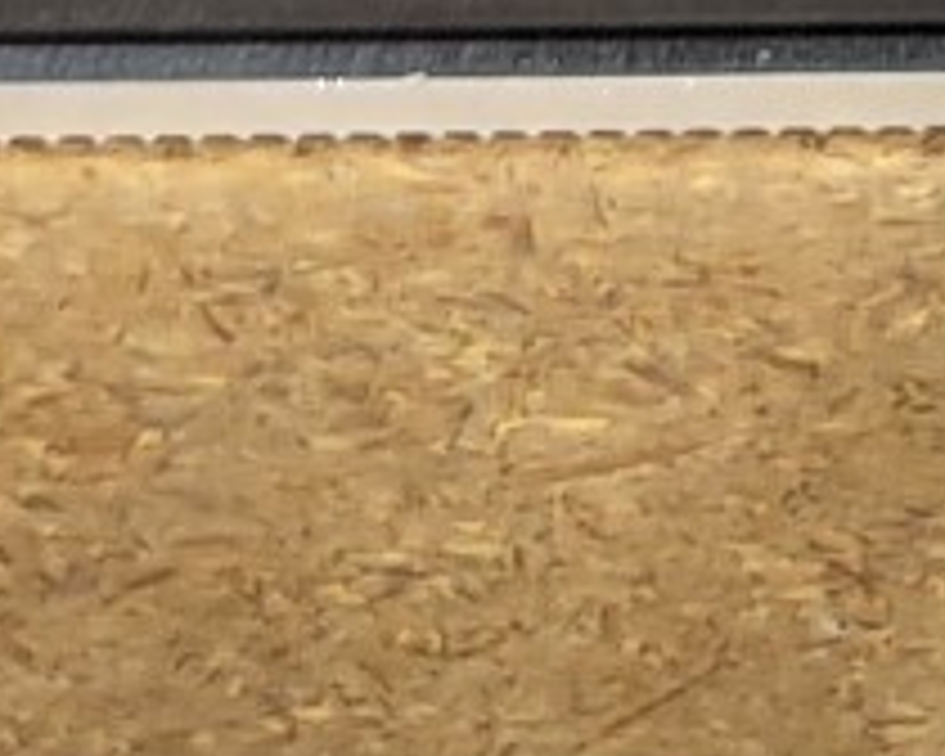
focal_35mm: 187
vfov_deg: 7.3
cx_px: 832
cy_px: -1580
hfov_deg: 10.3
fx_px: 5230
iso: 200
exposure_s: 1/24
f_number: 1.8
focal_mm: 4.36
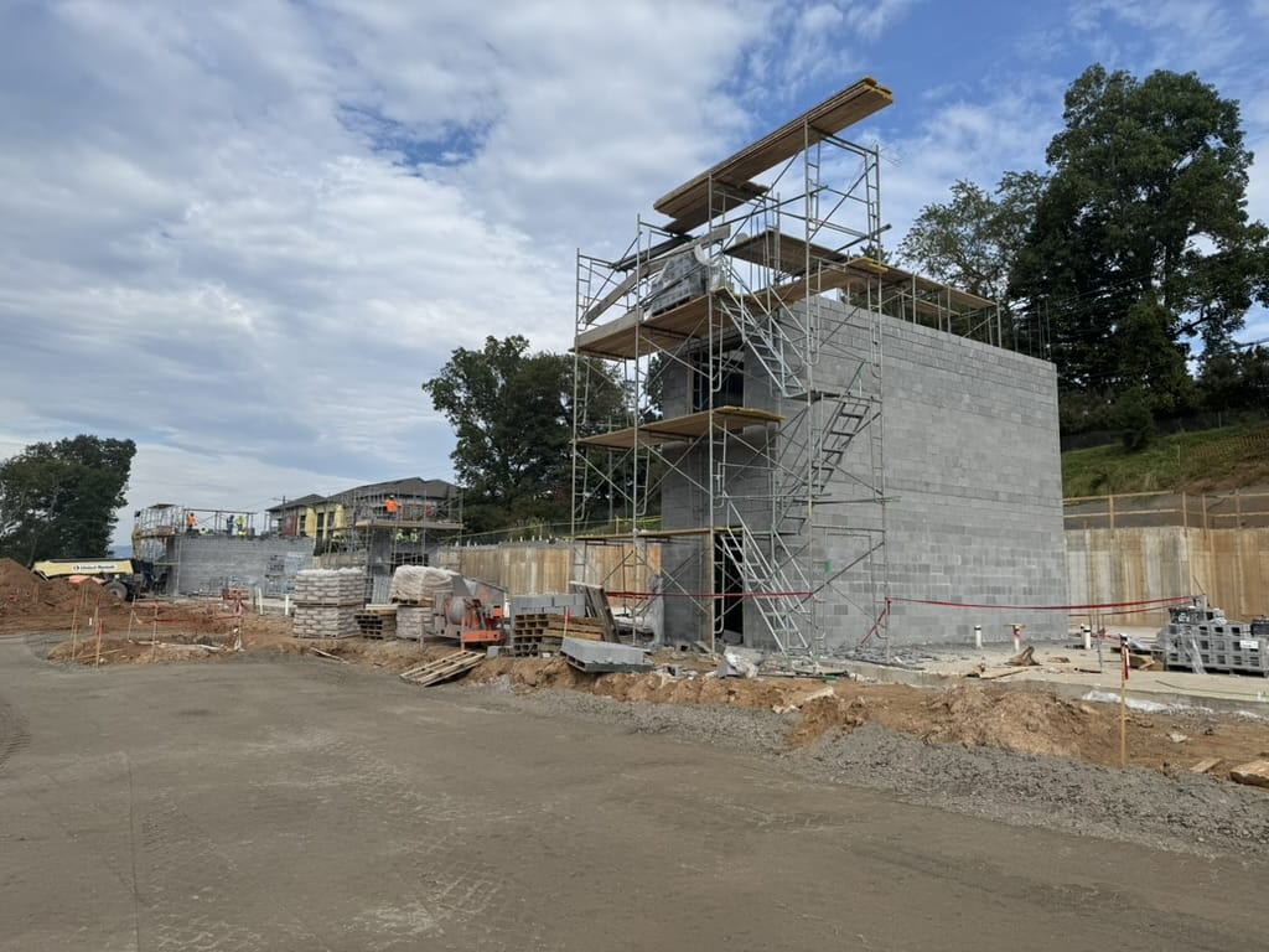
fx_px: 880
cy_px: 476
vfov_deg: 56.8
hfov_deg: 71.6
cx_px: 634
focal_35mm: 24
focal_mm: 6.76
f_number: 1.78
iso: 80
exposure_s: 1/4950
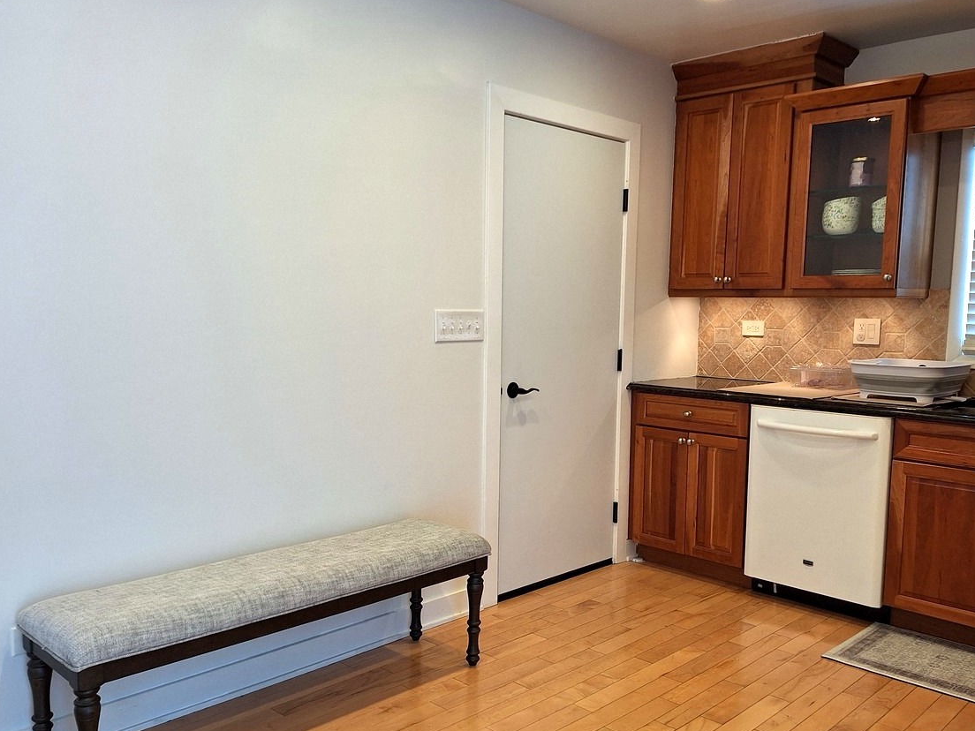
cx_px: 534
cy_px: 408
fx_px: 845
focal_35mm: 30
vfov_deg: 46.7
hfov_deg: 59.9
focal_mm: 5.54
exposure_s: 1/40
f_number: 1.8
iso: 100
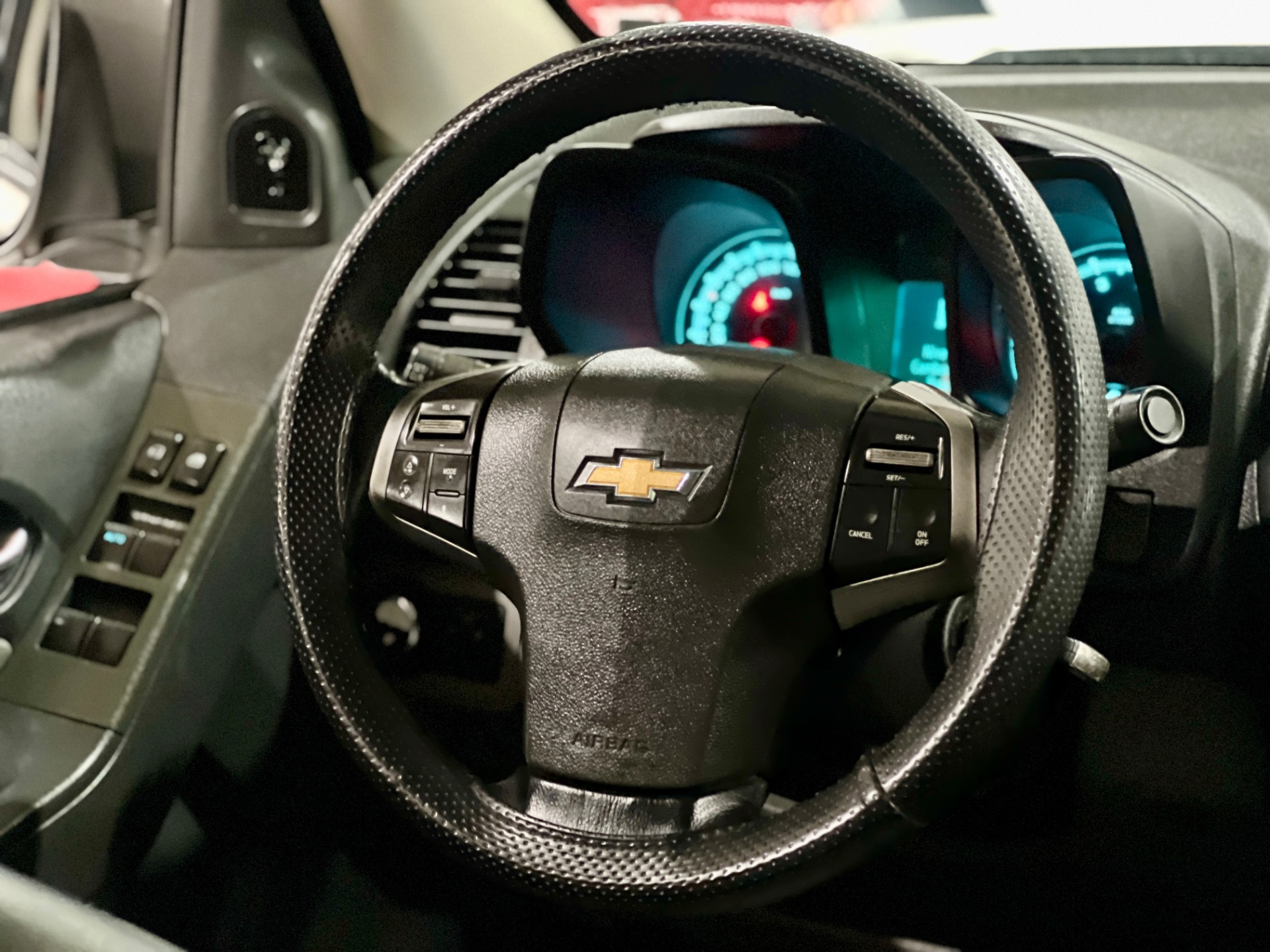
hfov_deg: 25.3
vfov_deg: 19.1
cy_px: 476
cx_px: 635
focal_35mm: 77
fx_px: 2825
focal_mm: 9
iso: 1600
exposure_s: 1/15
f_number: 2.8
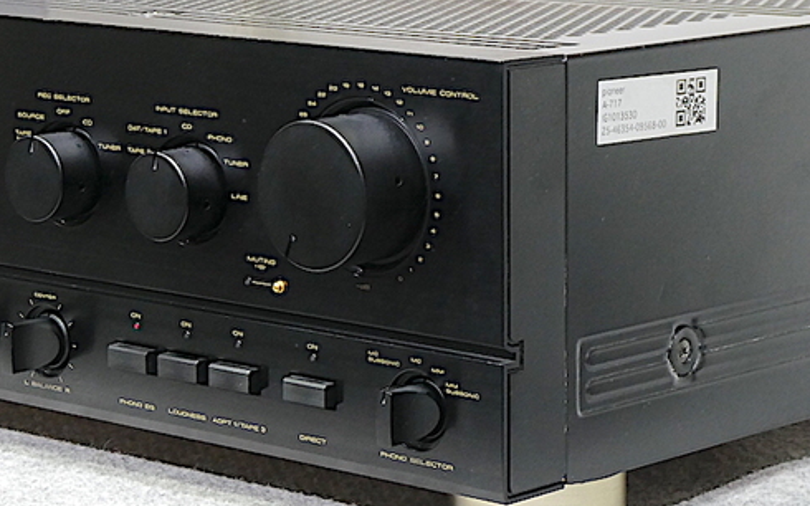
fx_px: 2979
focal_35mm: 135
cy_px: 210
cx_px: 413
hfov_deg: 15.5
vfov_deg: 9.7
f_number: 4.4
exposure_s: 1/6
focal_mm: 11.7
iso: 200
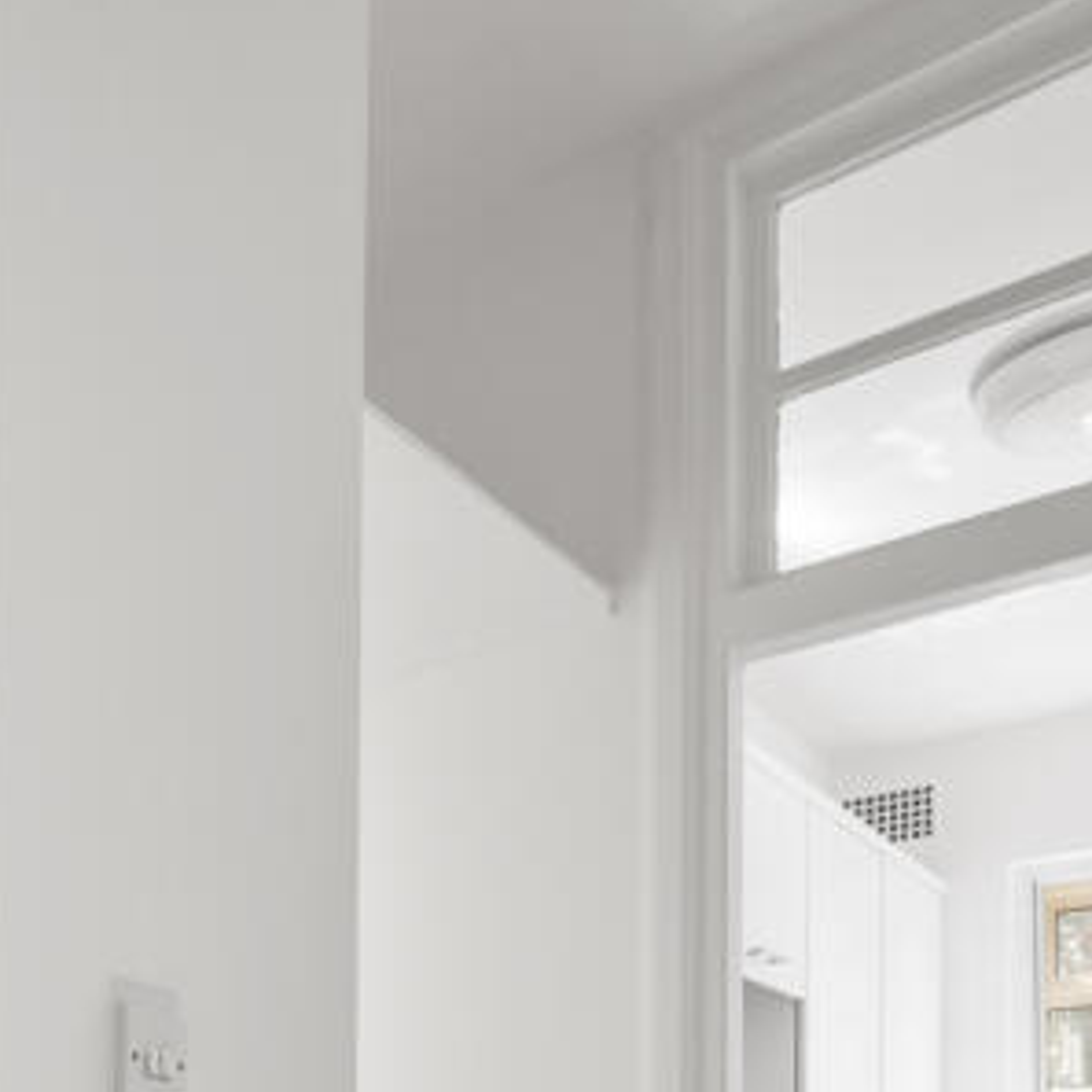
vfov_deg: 34.6
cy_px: 1234
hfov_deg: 36.9
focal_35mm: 41
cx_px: 11
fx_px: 1463
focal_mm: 14
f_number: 16
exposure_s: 1
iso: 200
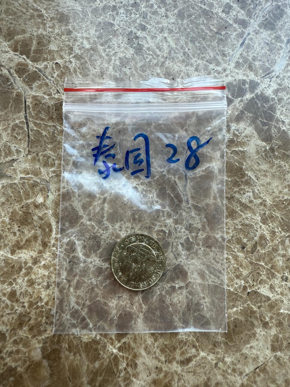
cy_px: 194
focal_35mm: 24
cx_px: 145
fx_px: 268
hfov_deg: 56.8
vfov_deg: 71.6
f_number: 2.2
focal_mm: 2.22
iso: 125
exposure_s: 1/99
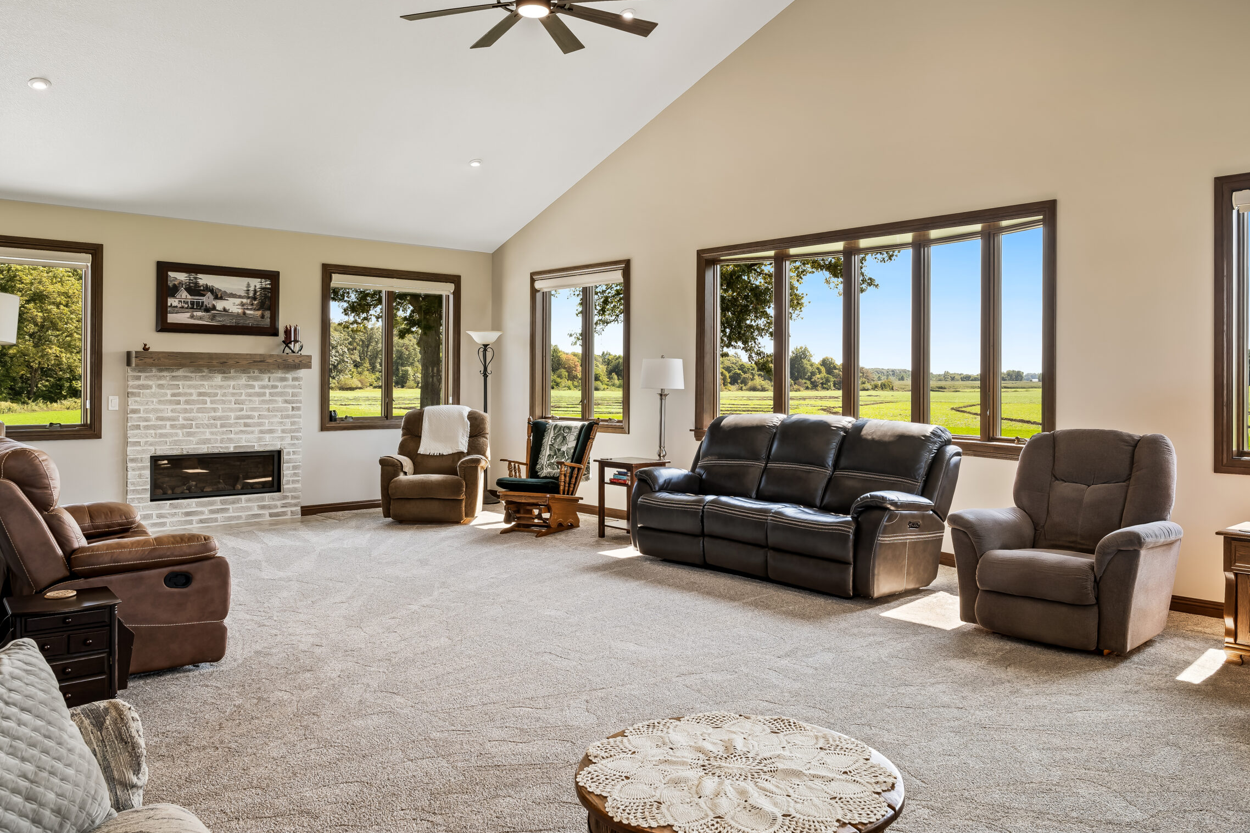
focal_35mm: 27
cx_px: 628
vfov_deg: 47.9
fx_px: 937
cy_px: 387
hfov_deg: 67.4
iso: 100
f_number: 8
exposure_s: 1
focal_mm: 24
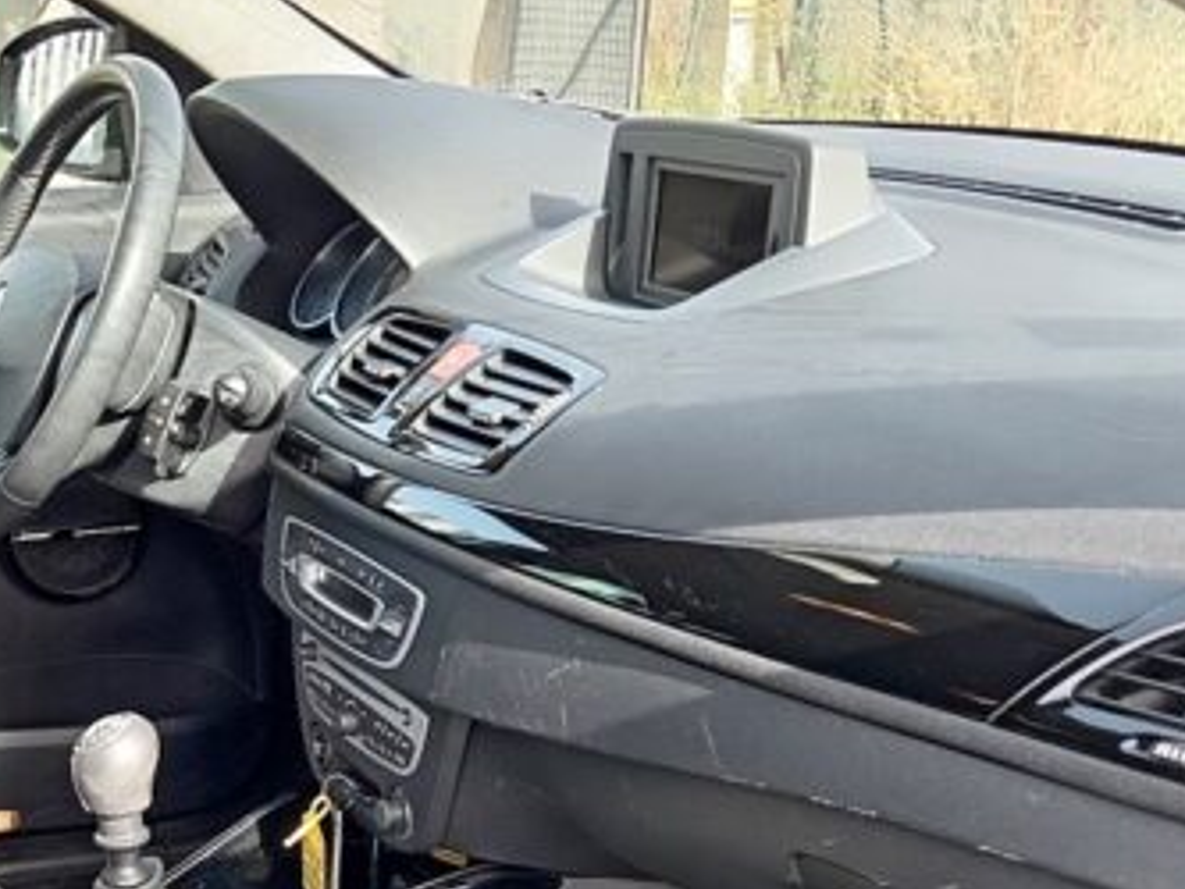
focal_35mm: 60
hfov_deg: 31.2
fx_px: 2055
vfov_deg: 23.3
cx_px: 206
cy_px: 910
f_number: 1.8
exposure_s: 1/50
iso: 135
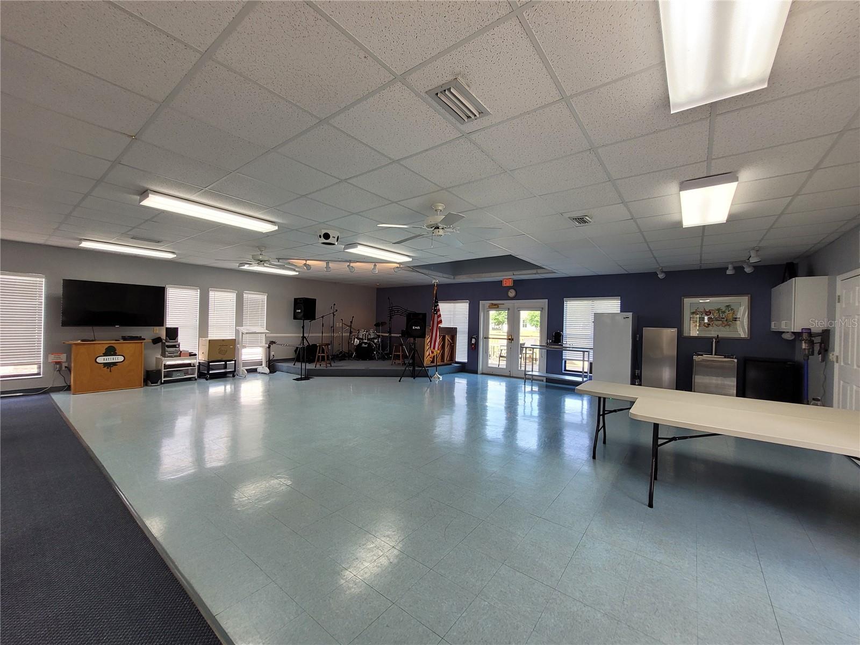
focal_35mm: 13
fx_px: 323
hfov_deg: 106.2
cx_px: 430
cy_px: 322
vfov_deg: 89.9
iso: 80
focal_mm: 1.74
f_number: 2.2
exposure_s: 1/120
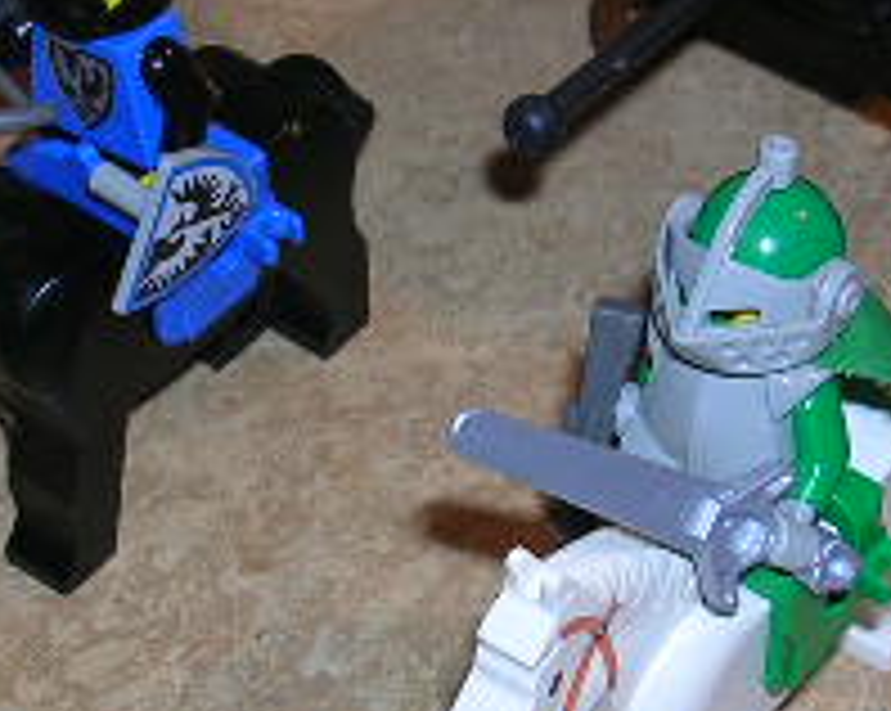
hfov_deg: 16.0
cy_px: 274
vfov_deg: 12.8
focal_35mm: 120
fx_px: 3161
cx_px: 675
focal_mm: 5.8
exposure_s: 1/60.1
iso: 50
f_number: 2.8
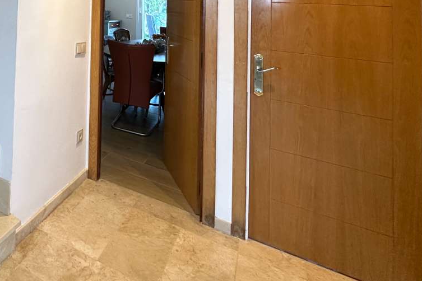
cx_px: 11
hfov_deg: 52.3
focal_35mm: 29
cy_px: -19
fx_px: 340
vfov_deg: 38.3
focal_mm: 2.22
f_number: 2.2
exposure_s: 1/100
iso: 160
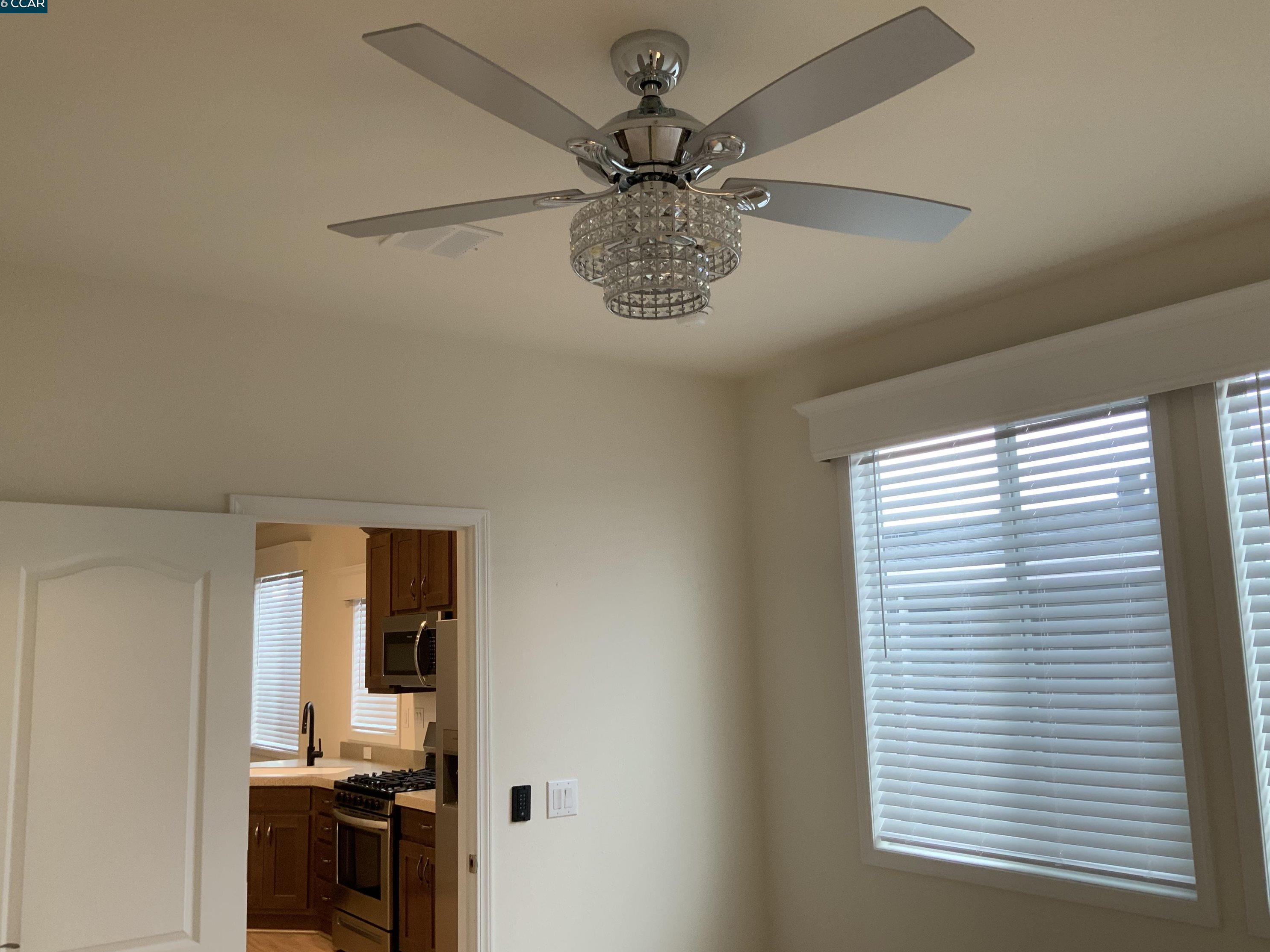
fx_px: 1101
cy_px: 484
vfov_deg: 46.8
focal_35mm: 30
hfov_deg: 60.0
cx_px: 619
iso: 80
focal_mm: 3
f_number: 1.8
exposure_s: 1/60
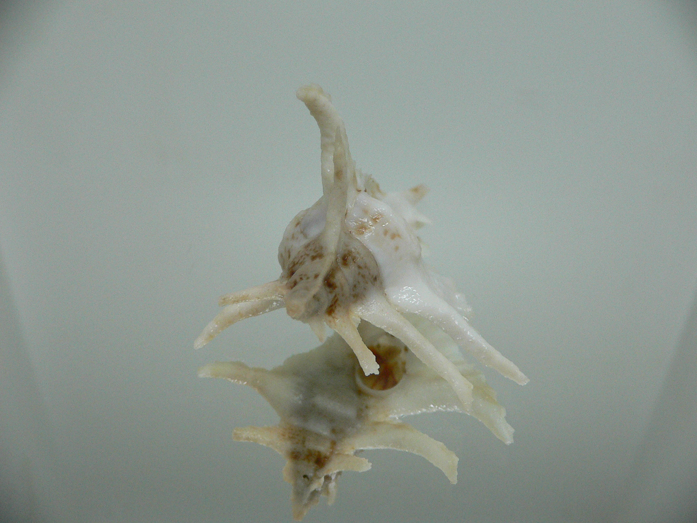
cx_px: 348
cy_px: 262
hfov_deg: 52.6
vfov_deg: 40.7
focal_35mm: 35
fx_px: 705
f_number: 2.8
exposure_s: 1/60
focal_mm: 4.6
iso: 200
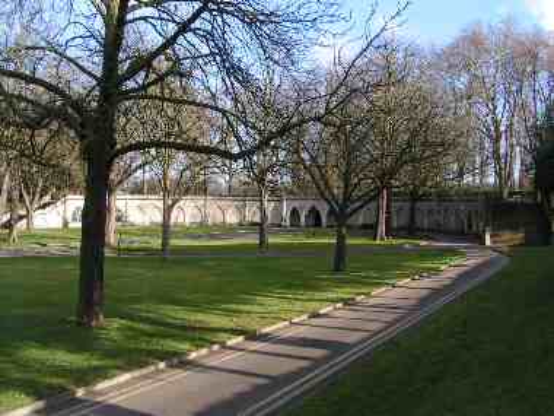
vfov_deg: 37.7
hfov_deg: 49.0
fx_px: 608
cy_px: 208
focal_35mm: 38
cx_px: 277
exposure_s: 1/160
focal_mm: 5.8
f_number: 5.6
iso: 50
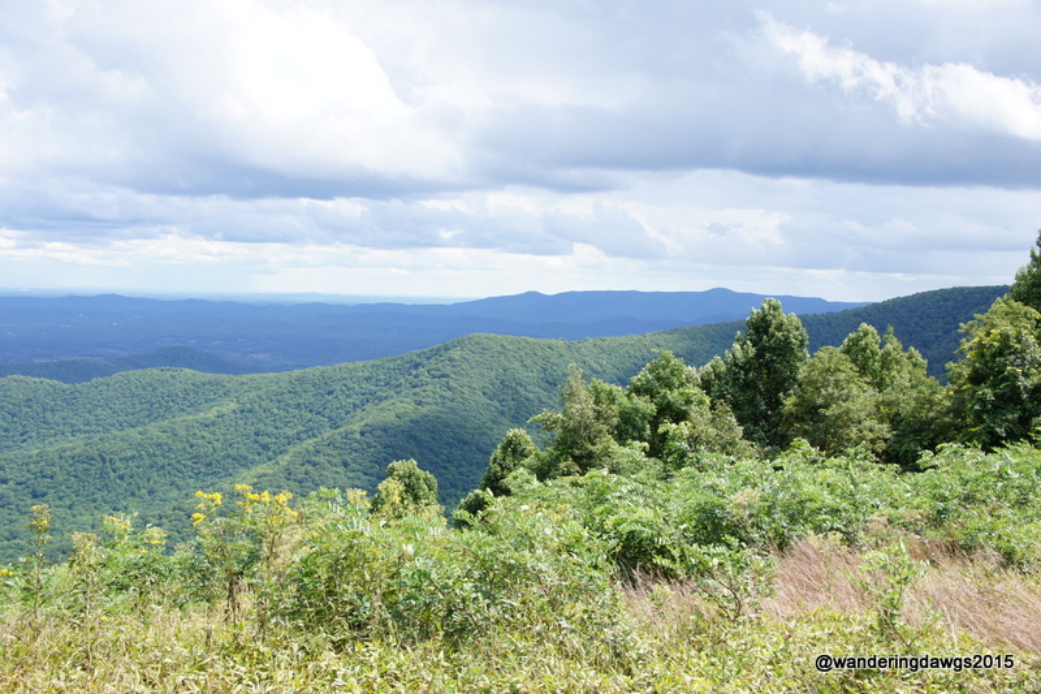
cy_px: 347
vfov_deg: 34.2
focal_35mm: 39
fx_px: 1127
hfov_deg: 49.6
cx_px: 520
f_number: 11
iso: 200
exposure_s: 1/160
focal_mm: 26
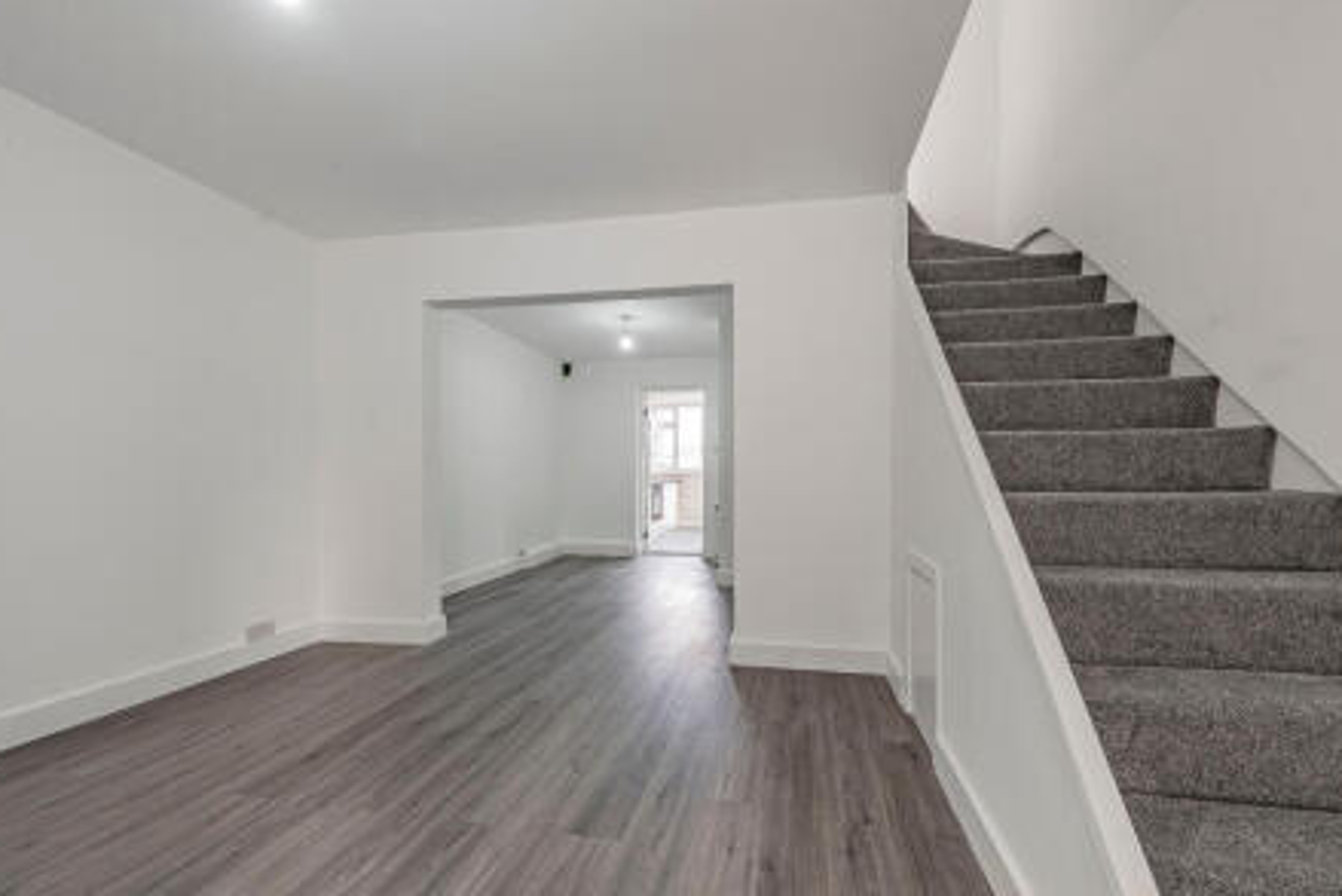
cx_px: 709
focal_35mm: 13
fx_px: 485
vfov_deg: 85.4
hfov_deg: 108.2
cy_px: 476
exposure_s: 1/6
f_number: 9
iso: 320
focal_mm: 12
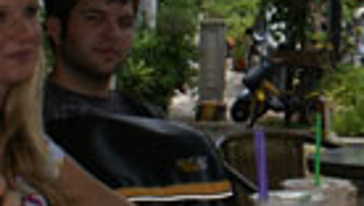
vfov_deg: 9.1
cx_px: 438
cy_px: 22
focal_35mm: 133
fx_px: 1285
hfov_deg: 15.5
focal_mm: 26
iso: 100
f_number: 9
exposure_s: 1/125
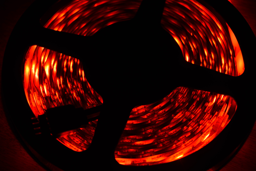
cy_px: 86
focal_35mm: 68
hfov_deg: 29.9
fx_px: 480
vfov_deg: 20.2
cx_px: 128
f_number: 5
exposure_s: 1/2.5
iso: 100
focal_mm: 45
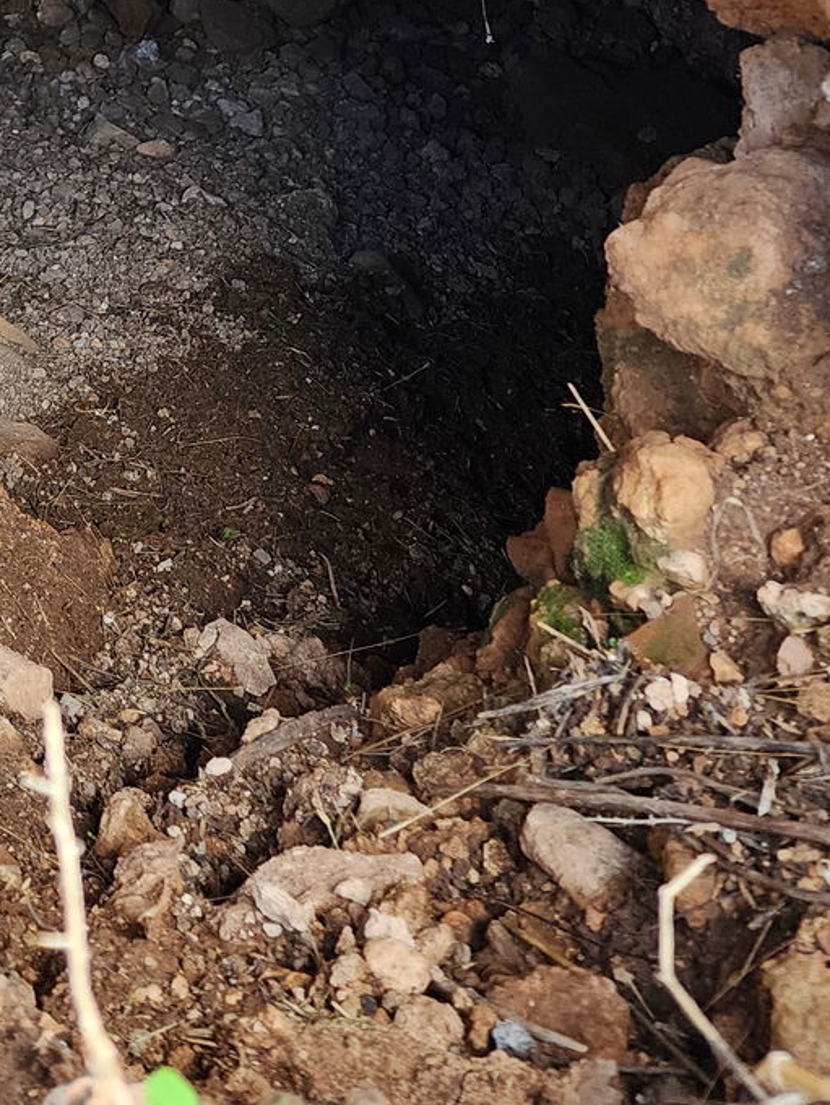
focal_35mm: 63
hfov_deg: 22.2
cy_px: -154
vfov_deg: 27.7
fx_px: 2013
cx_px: -39
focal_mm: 6.4
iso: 125
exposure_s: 1/180
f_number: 1.8
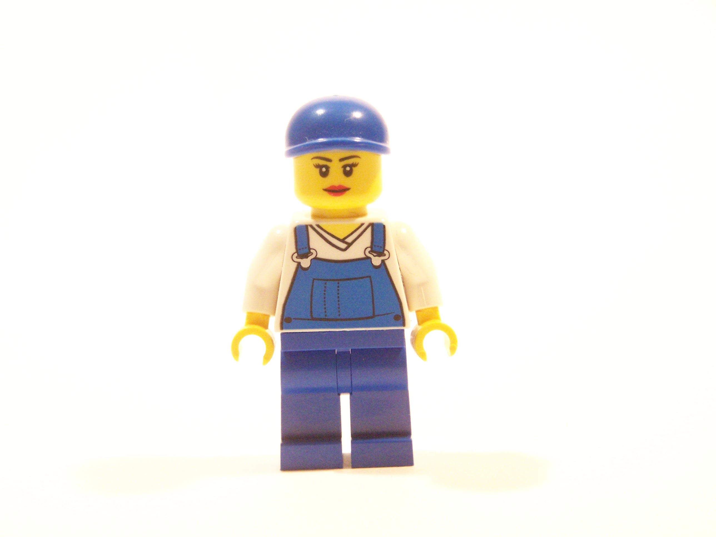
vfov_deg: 12.7
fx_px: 2420
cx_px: 358
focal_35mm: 117
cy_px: 268
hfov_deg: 16.8
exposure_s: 1/30
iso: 400
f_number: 3.2
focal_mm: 19.4
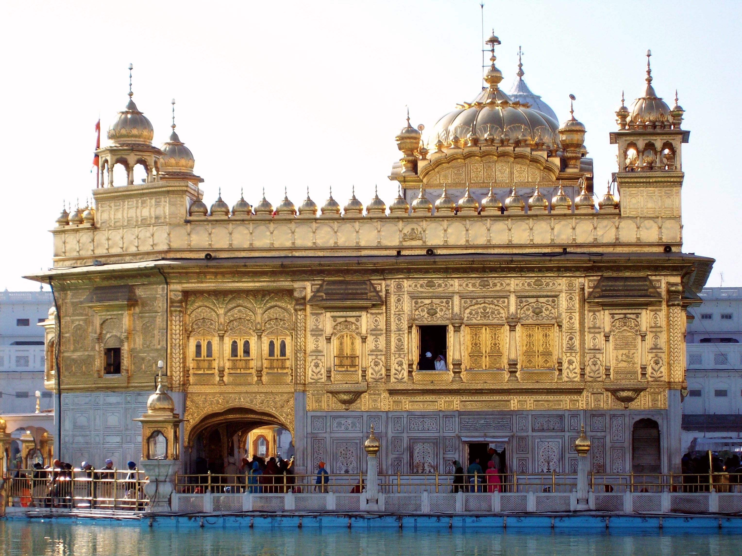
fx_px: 2315
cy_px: 278
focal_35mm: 108
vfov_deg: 13.7
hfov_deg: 18.2
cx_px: 371
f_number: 4.8
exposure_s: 1/365
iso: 80
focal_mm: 18
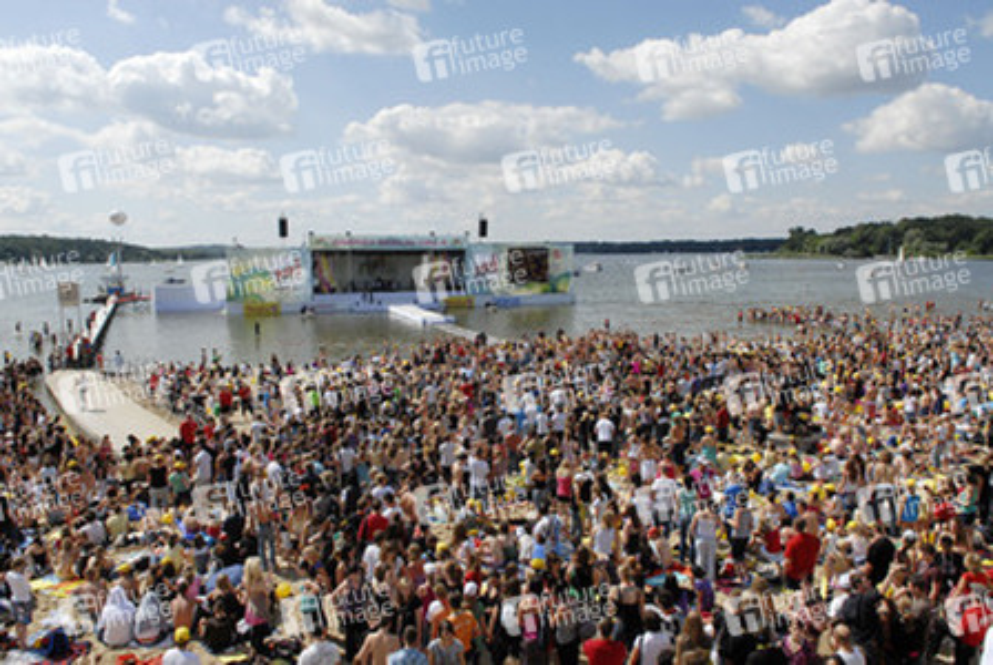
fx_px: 704
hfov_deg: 70.4
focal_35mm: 26
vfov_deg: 50.5
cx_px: 496
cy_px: 332
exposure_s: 1/500
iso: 320
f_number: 11
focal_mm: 17
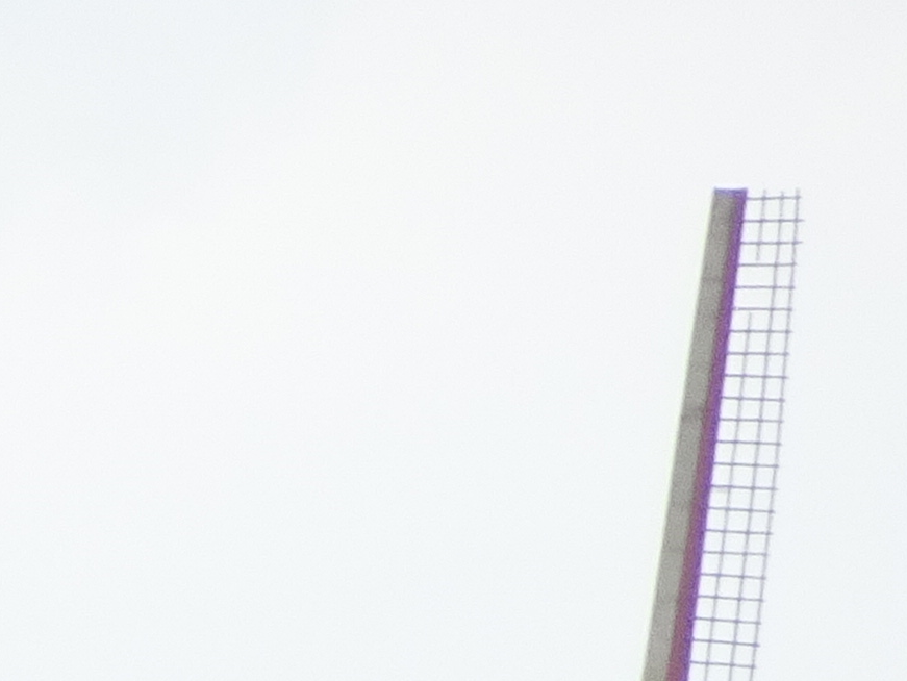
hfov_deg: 0.7
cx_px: -539
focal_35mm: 2888
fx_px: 75702
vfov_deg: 0.5
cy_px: 1129
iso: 160
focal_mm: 87.78
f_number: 6.3
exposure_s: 1/250
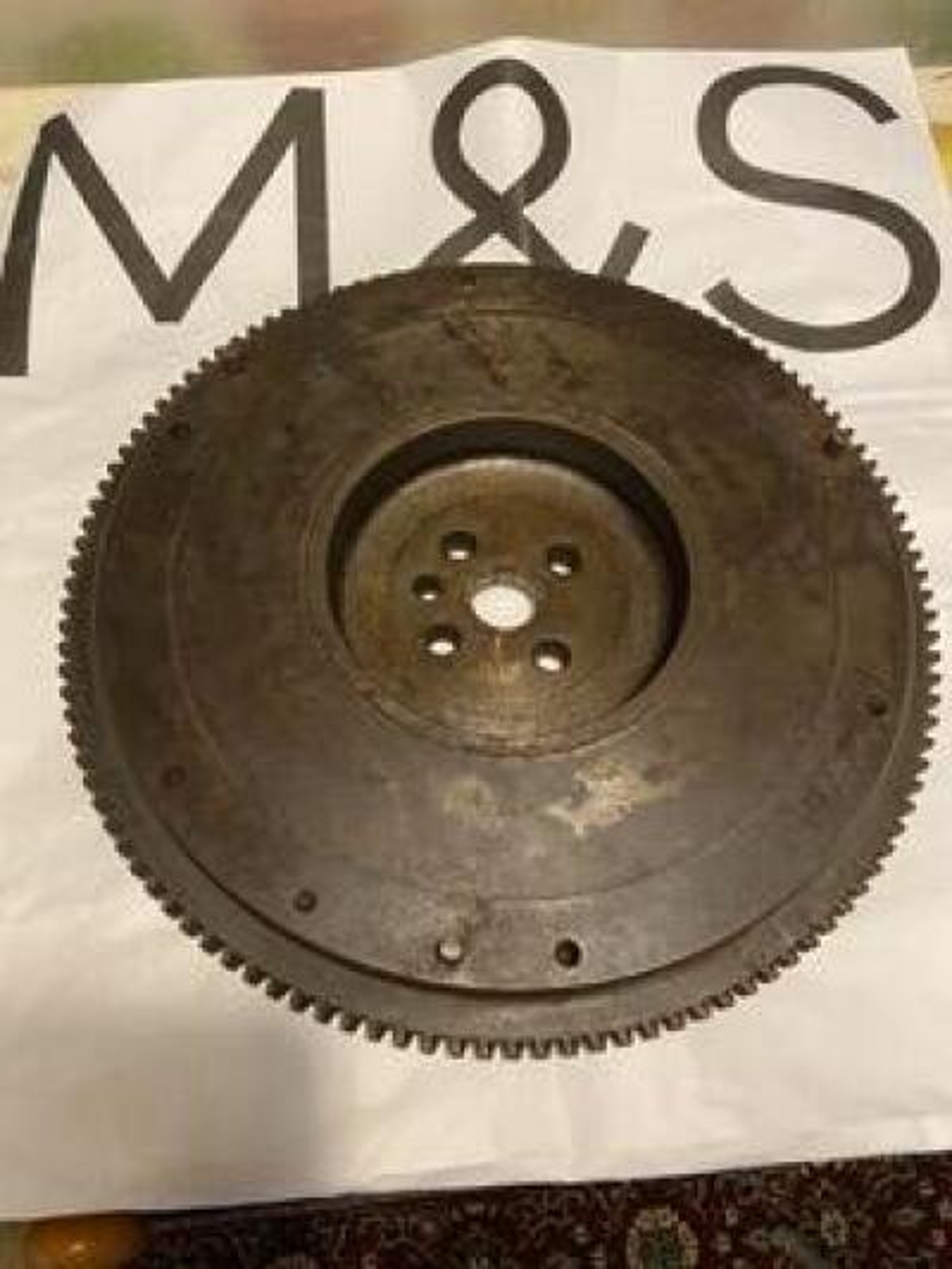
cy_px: 634
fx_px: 953
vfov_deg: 67.3
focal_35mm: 26
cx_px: 476
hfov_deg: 53.1
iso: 400
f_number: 1.8
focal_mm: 4.25
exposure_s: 1/50
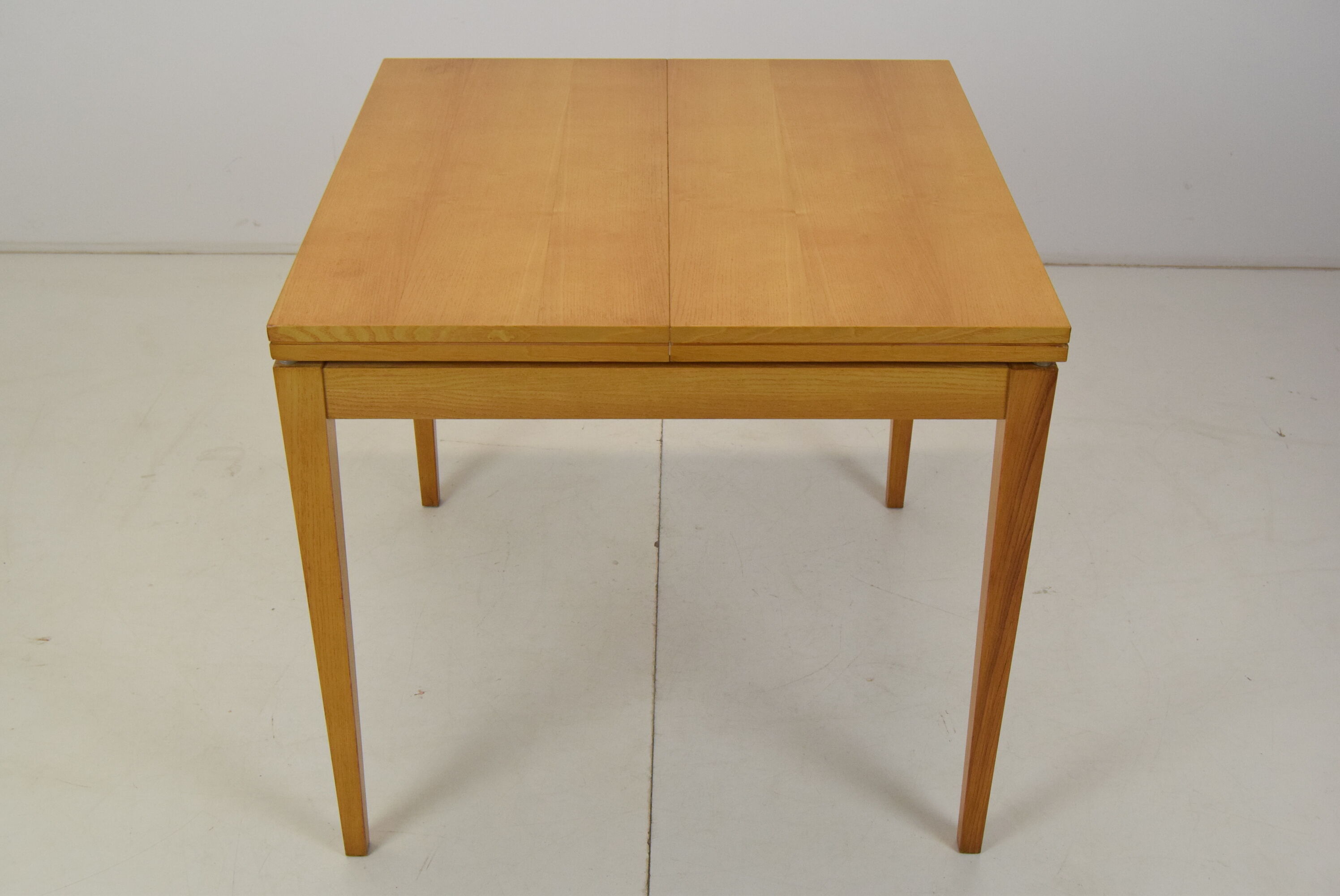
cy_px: 448
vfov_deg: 31.9
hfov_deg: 46.4
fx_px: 1564
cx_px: 670
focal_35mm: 42
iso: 1600
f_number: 8
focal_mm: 28
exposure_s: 1/250
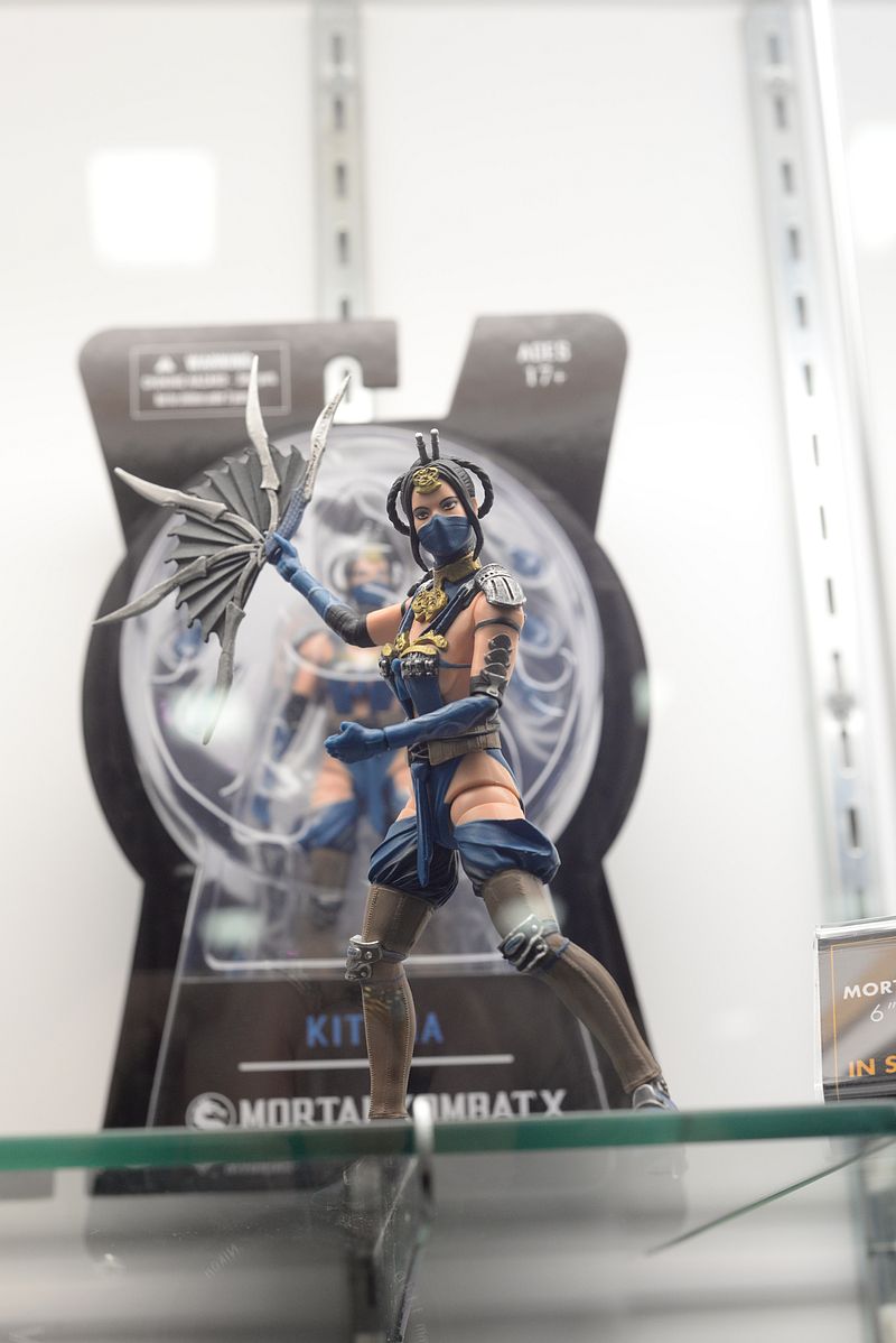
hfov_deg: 27.0
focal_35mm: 50
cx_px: 448
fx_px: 1864
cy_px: 672
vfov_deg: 39.6
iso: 1600
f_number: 7.1
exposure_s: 1/125
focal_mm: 50
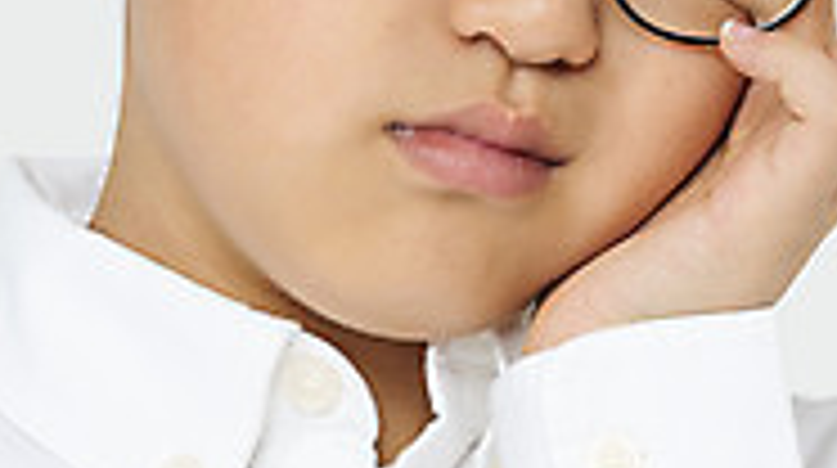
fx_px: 14982
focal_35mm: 676
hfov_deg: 3.2
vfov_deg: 1.8
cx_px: 826
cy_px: 22
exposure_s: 1/125
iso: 100
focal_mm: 200
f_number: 18
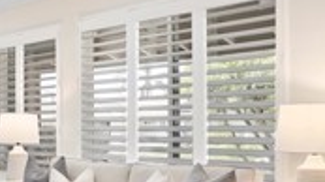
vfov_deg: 19.3
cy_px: 131
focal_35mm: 62
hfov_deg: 30.3
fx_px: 534
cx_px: -34
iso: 4000
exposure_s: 1/30
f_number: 8
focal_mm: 16
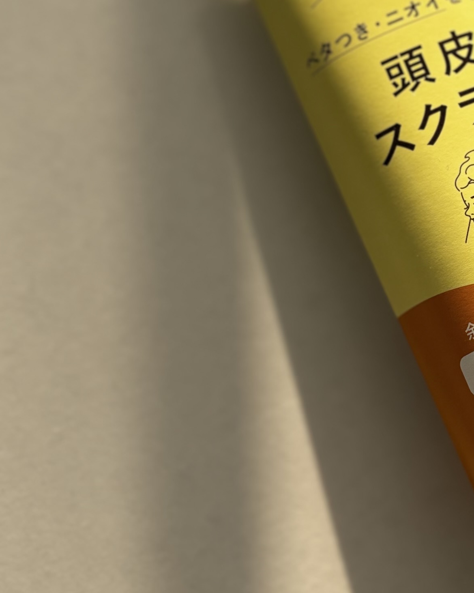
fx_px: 1228
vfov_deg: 27.0
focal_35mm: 70
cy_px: 194
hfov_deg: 21.1
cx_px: 483
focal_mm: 5.96
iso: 50
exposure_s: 1/722
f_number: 1.6
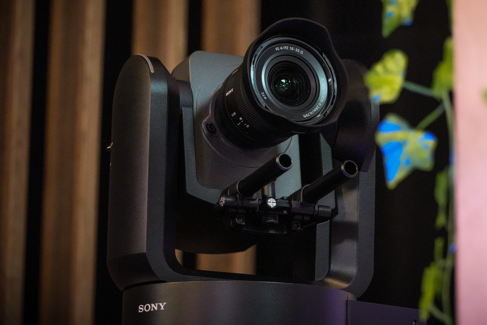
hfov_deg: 11.4
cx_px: 315
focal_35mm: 180
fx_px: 2435
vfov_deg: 7.6
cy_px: 141
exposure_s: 1/500
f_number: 4
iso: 12800
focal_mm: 112
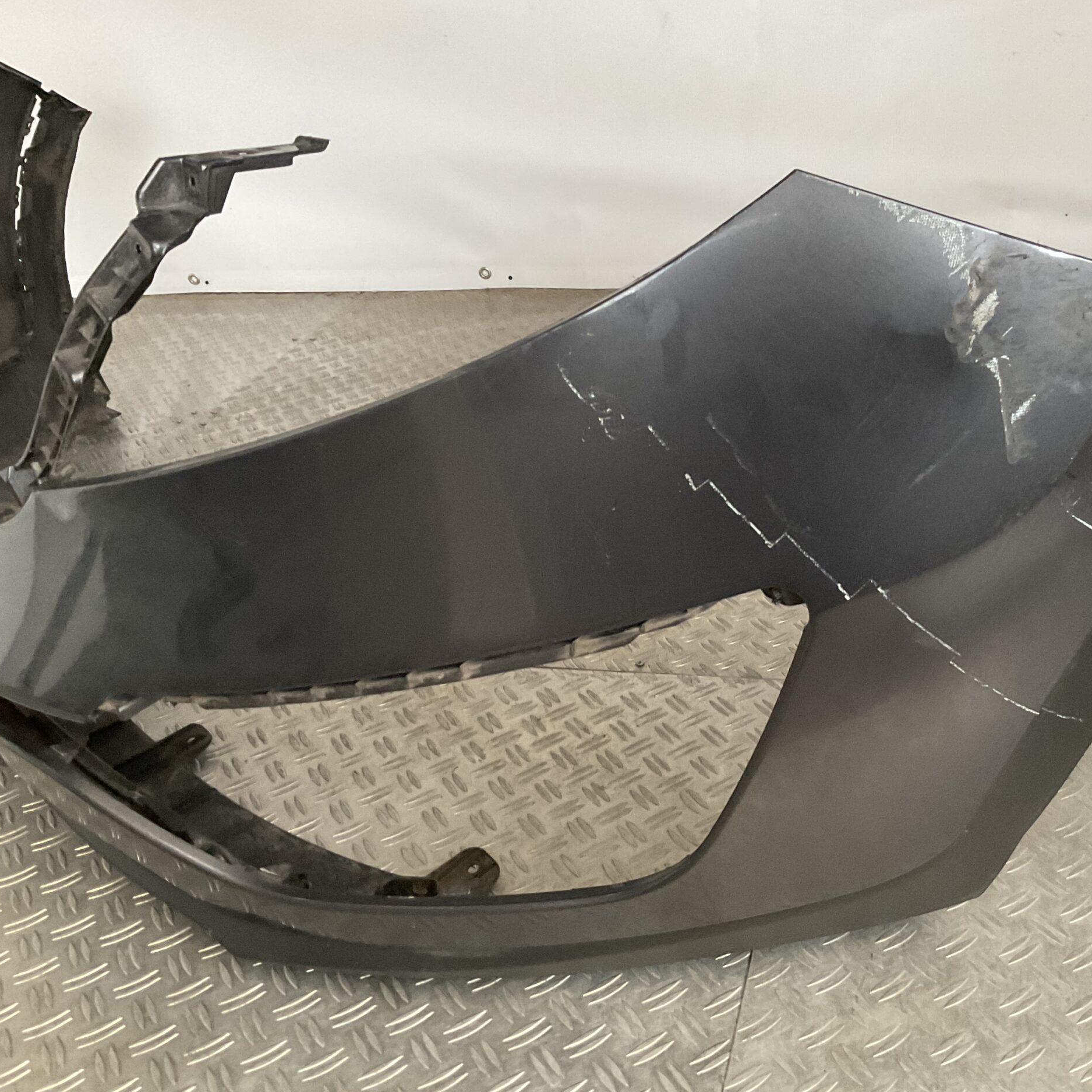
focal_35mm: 35
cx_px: 695
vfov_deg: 47.2
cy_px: 553
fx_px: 1249
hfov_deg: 46.7
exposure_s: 1/60
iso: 250
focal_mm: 3
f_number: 1.8
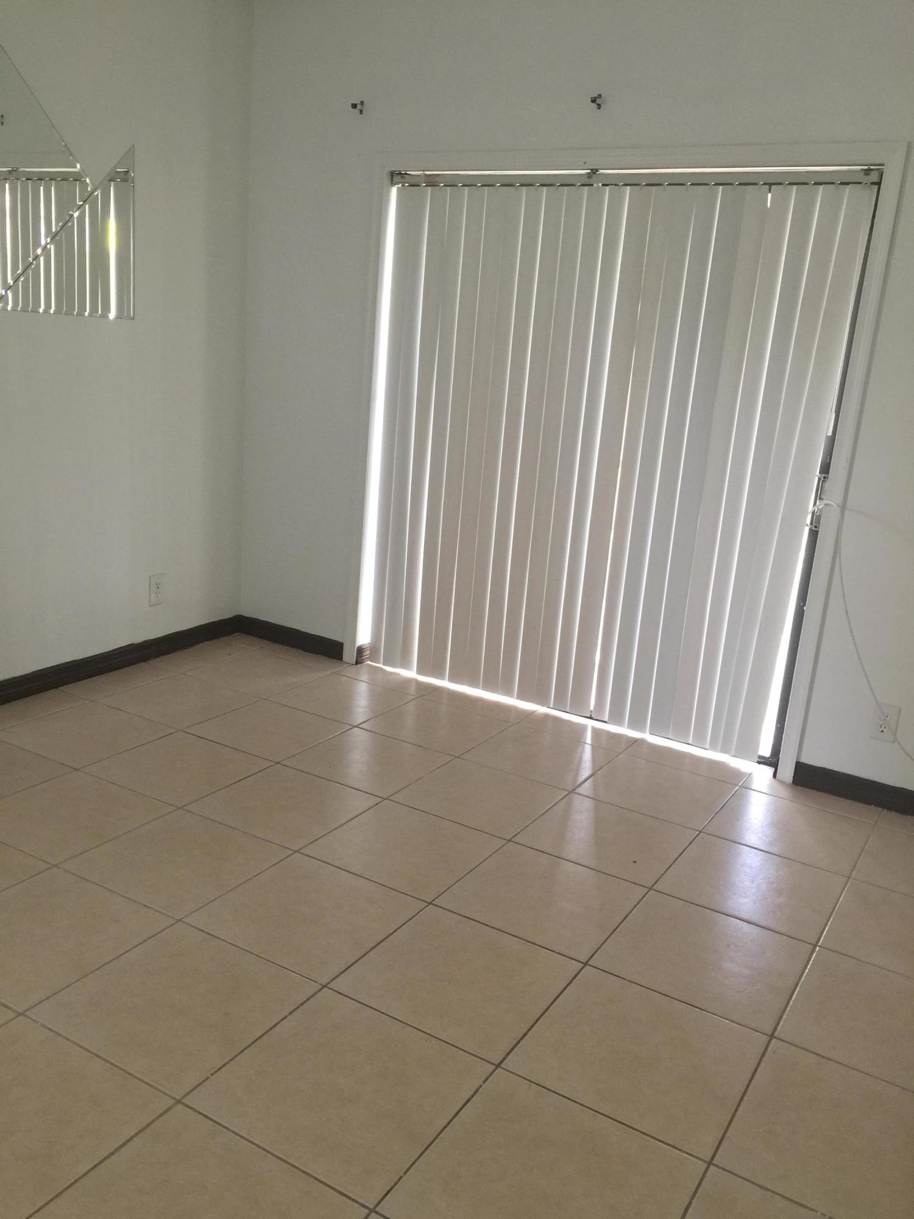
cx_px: 457
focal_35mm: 29
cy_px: 610
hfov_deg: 48.2
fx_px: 1021
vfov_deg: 61.7
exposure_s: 1/15
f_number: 2.2
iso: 50
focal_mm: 4.15
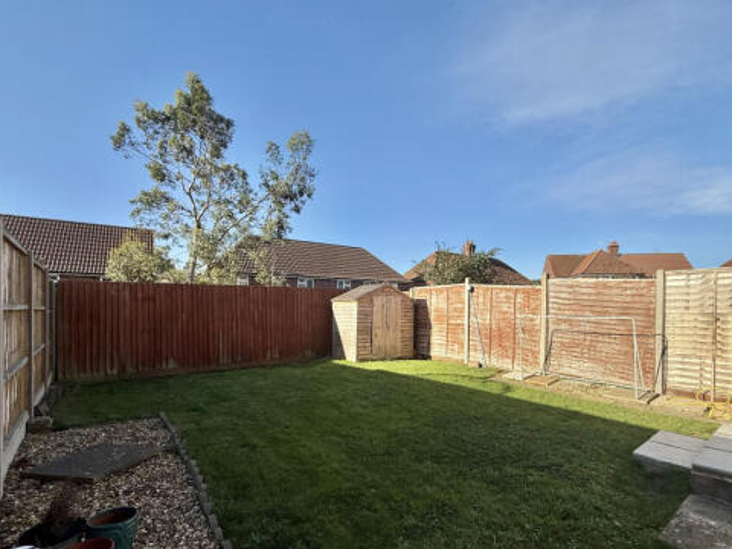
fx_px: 359
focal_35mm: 17
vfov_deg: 74.4
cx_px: 402
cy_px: 310
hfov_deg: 90.7
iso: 50
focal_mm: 2.22
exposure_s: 1/1464
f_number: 2.2
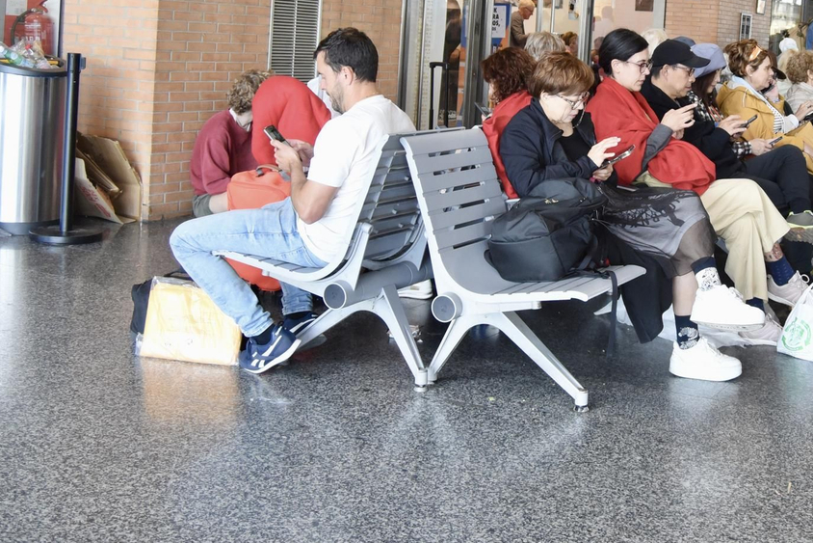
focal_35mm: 55
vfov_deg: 24.0
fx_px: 1242
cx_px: 609
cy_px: 66
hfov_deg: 35.4
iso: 2500
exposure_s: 1/125
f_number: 6.3
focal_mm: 29
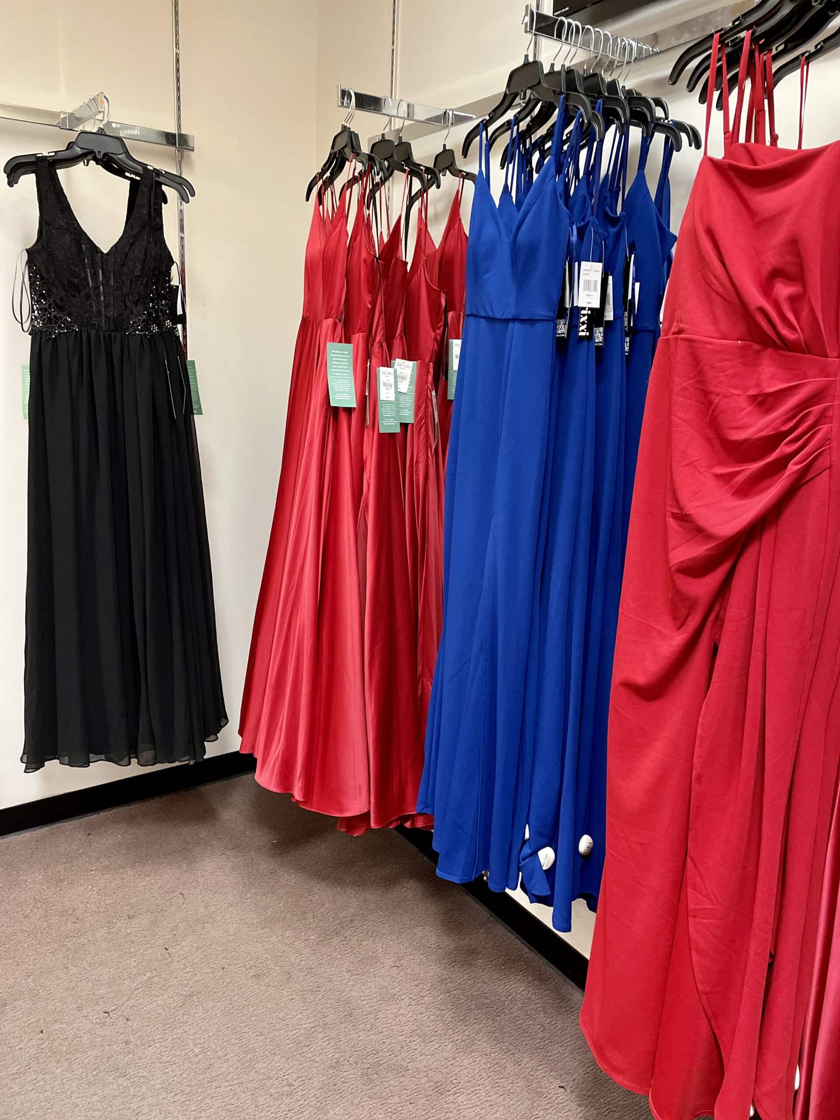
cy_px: 560
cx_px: 420
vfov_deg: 67.3
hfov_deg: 53.1
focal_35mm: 26
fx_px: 841
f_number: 1.6
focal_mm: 4.2
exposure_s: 1/60
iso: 500
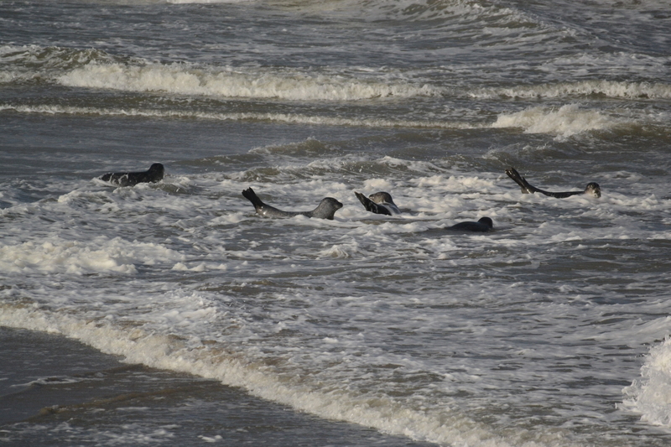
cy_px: 224
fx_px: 13975
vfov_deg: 1.8
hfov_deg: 2.8
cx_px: 336
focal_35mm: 750
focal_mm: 500
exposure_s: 1/4000
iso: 800
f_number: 6.3
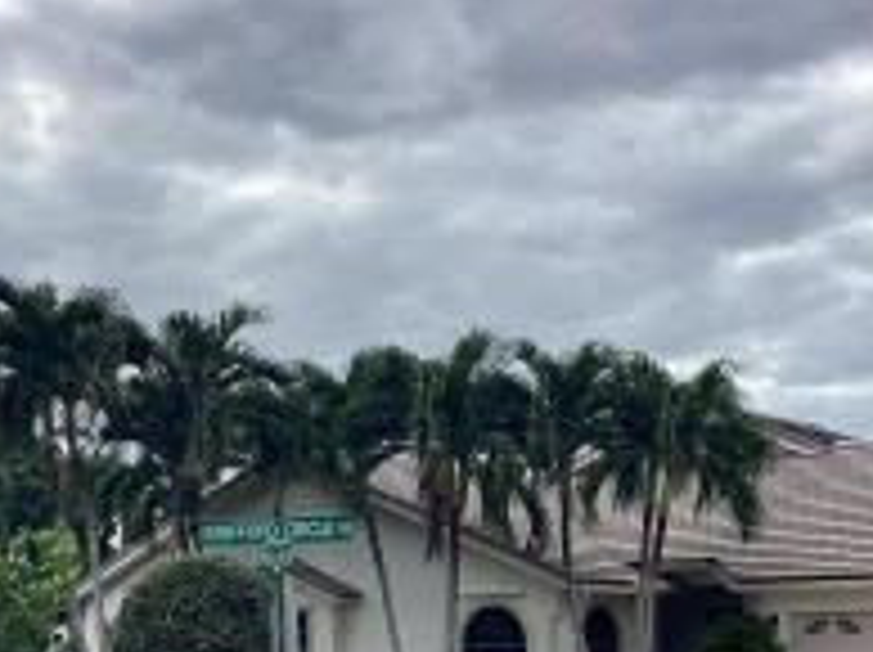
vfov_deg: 22.3
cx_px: 418
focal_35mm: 64
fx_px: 1612
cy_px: 589
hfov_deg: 30.3
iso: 25
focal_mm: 3.3
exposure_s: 1/867
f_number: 2.4
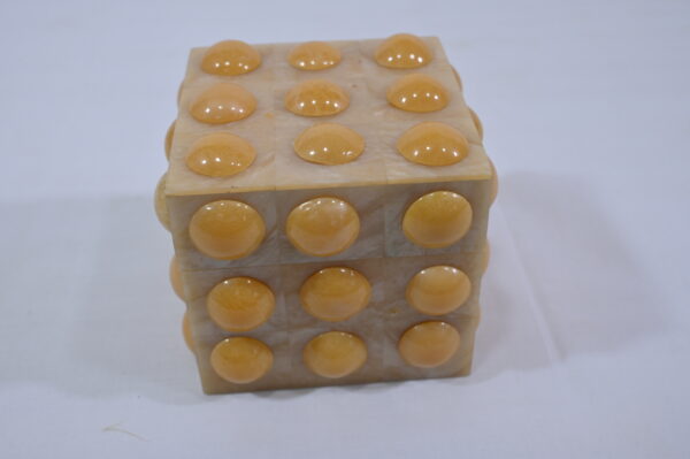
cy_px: 230
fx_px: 785
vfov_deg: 32.6
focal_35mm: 41
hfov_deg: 47.4
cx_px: 345
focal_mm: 41
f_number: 8
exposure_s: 1/125
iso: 640
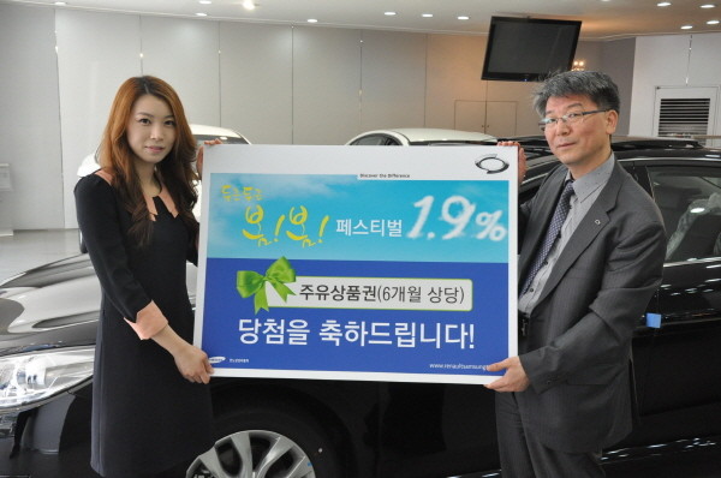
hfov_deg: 46.5
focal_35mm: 42
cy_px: 239
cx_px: 360
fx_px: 840
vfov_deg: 31.8
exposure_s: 1/100
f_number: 7.1
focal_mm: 28
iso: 1600
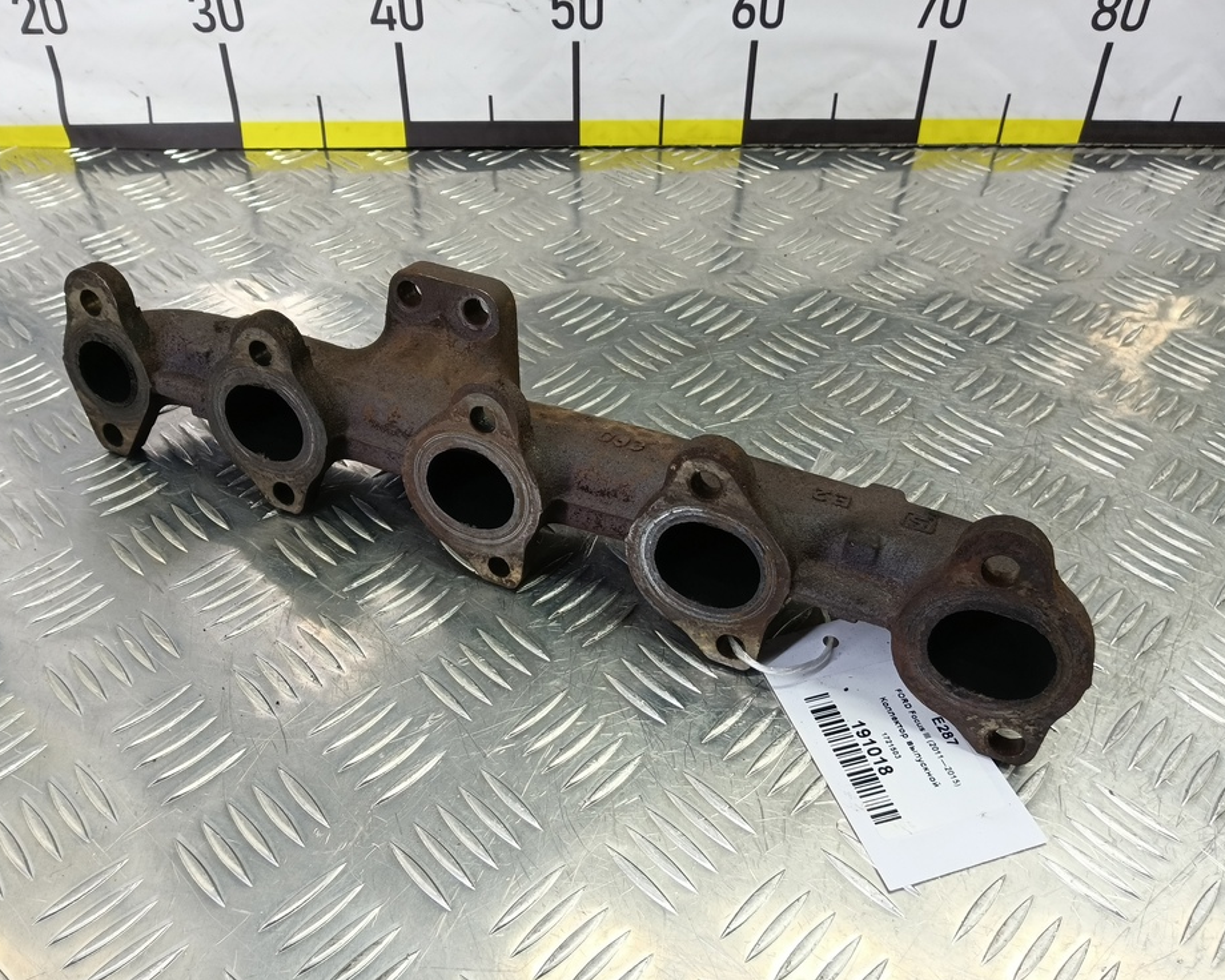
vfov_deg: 56.8
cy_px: 485
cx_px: 571
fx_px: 906
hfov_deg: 68.0
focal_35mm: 25
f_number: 1.6
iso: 146
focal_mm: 4.11
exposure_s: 1/50
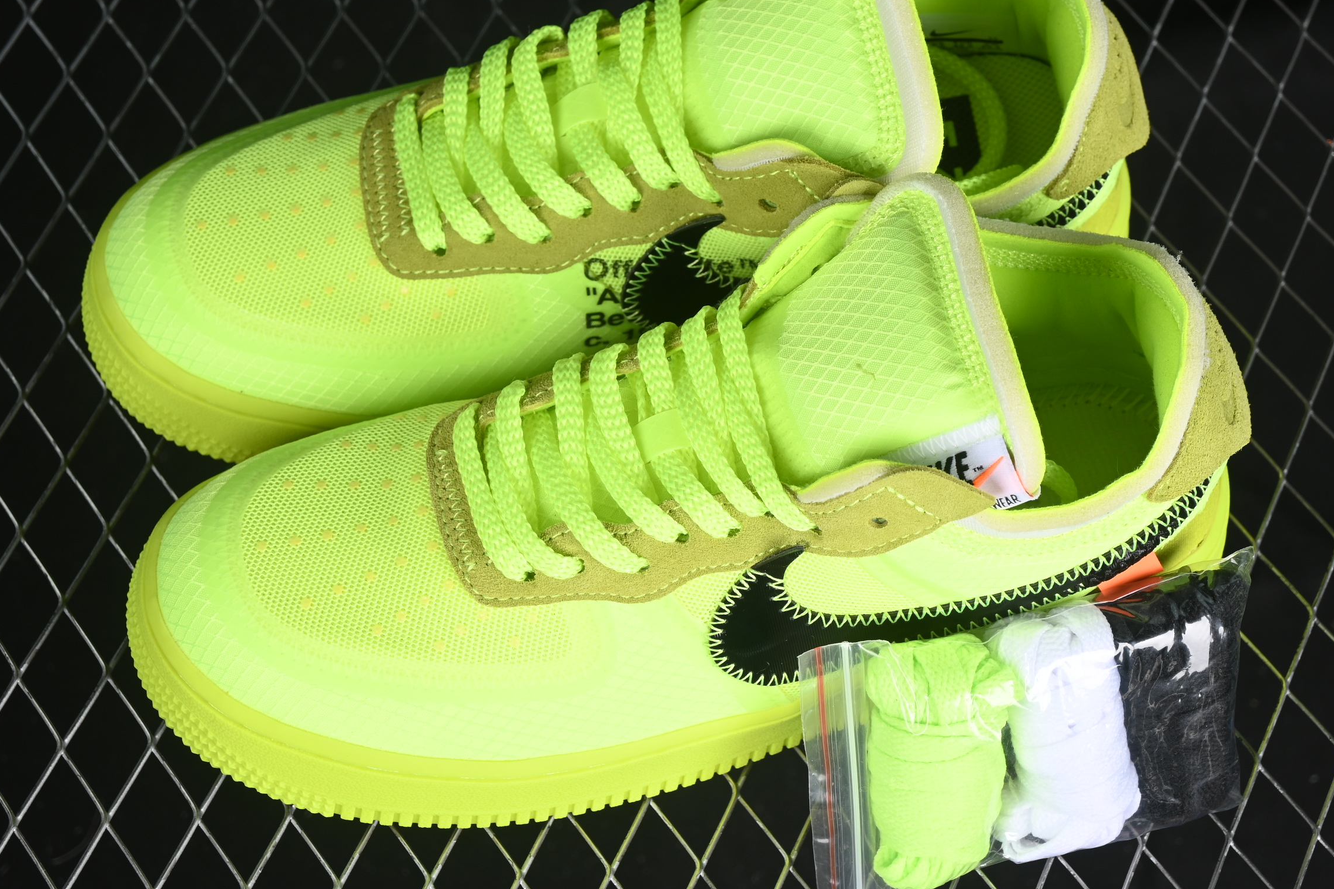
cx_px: 690
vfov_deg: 14.9
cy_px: 378
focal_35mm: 92
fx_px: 3409
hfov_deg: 22.1
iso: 160
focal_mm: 50
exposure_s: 1/80
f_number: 7.1
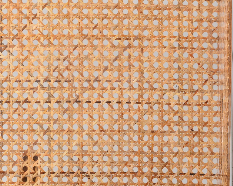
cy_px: 125
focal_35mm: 162
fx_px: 1117
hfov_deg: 11.9
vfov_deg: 9.5
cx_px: 37
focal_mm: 50
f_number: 11
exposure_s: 1/125
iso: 100
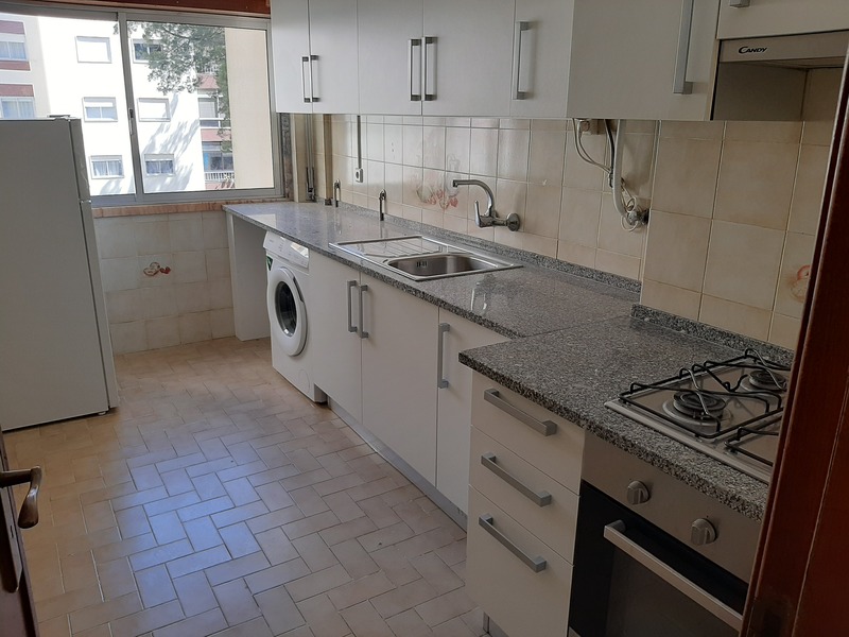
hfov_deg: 65.3
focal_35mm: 27
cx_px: 424
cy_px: 318
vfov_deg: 51.4
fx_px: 662
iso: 40
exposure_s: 1/161
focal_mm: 3.93
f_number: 1.7
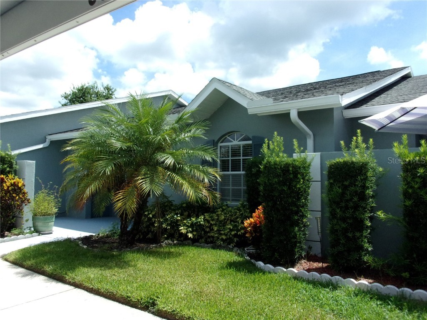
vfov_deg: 49.7
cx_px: 214
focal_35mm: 28
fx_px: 345
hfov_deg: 63.4
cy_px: 160
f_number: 10.8
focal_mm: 5.1
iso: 200
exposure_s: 1/200
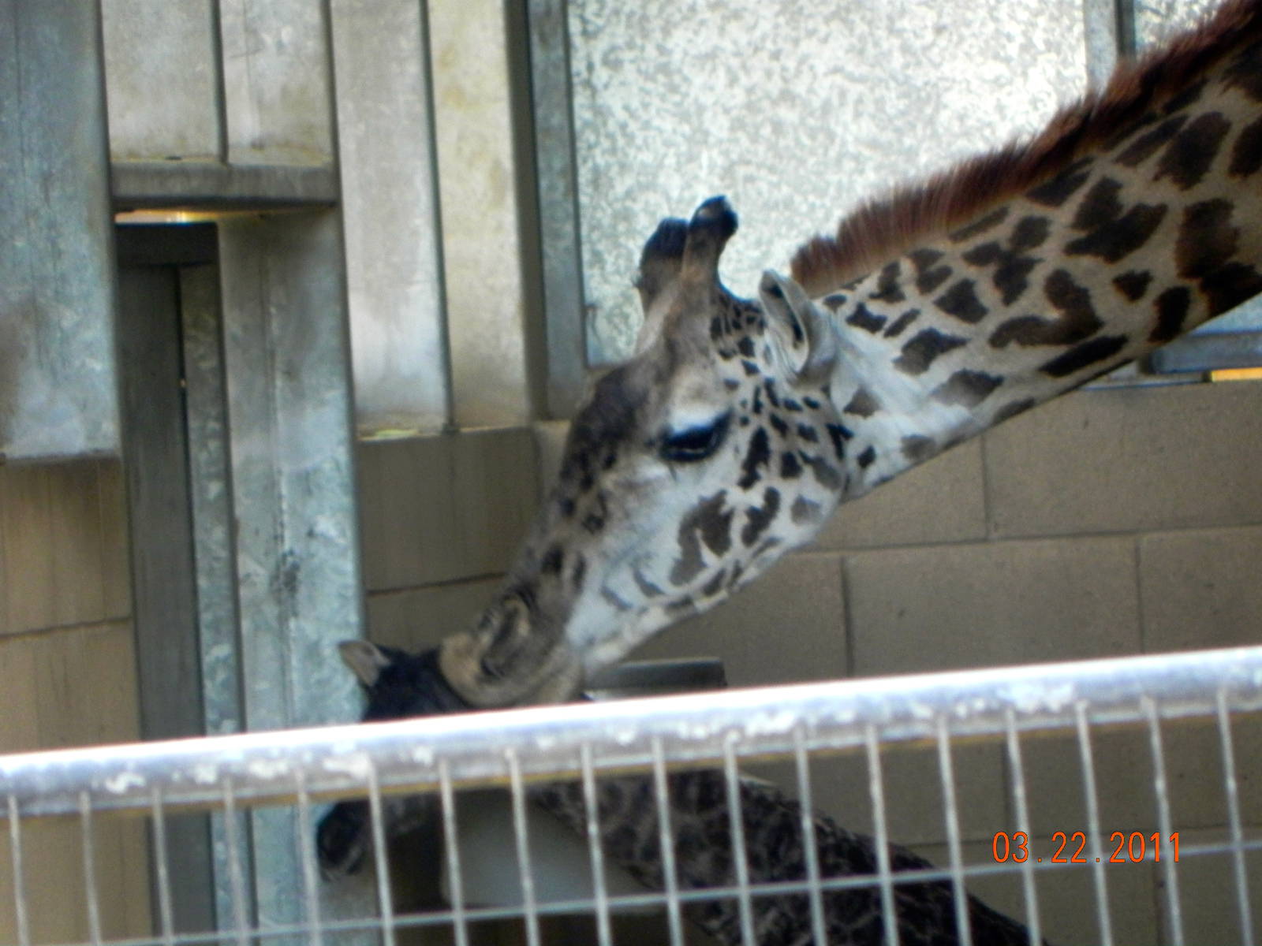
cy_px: 473
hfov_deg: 2.9
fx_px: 24718
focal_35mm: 678
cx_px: 631
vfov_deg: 2.2
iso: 400
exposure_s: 1/53.1
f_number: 5
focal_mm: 120
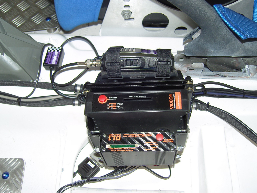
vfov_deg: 40.7
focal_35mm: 35
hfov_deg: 52.6
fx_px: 260
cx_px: 128
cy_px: 94
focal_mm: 7.3
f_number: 2.8
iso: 100
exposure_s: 1/40
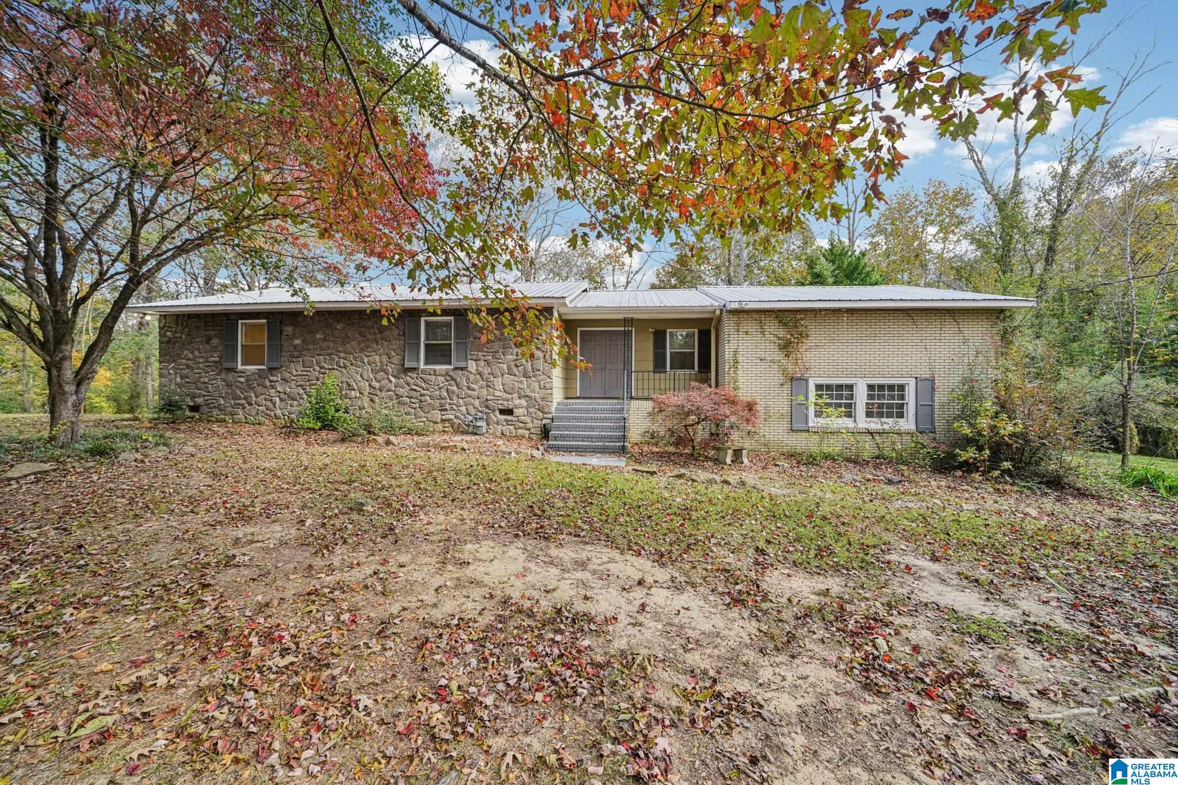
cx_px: 589
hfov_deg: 108.3
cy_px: 392
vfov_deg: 85.4
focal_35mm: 13
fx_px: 425
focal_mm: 13
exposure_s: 1/125
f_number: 8
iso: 400
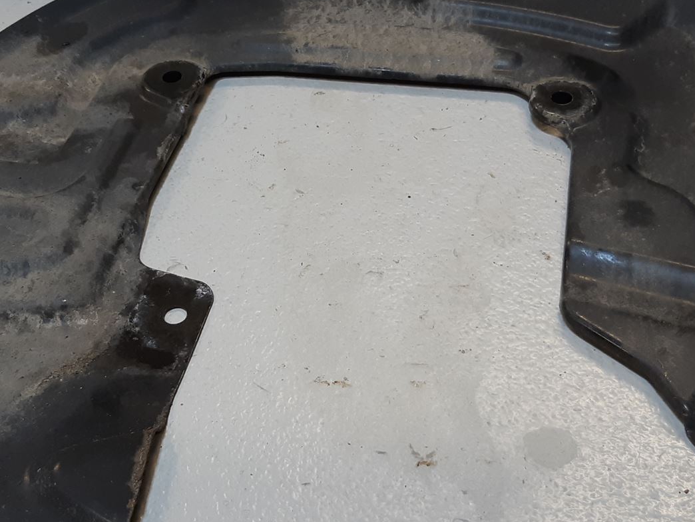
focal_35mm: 51
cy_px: 305
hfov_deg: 37.5
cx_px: 341
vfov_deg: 28.5
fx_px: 1024
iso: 80
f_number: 1.7
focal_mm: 3.93
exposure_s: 1/100
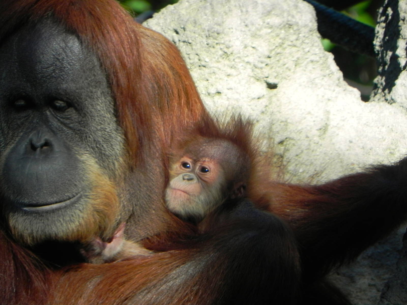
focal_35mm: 605
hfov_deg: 3.3
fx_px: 7113
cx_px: 204
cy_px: 152
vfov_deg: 2.5
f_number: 5.6
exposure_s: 1/243
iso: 160
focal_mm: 107.6
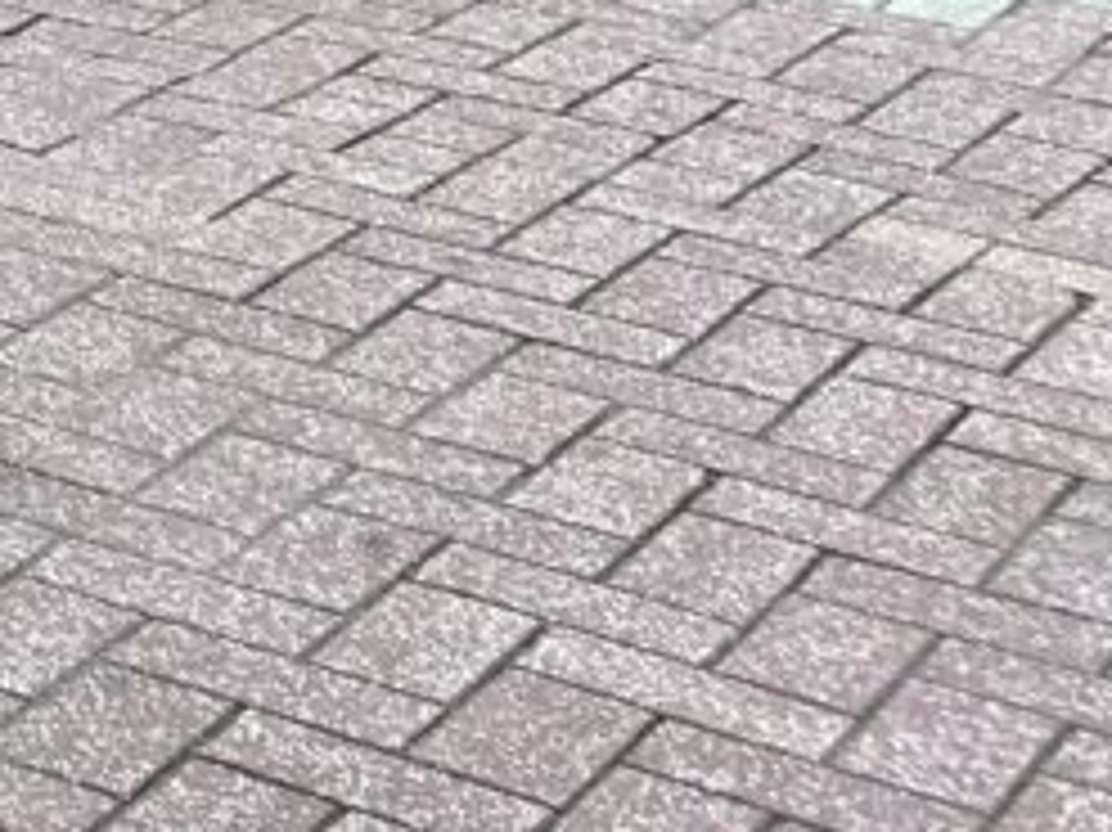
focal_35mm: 135
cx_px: -1738
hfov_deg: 11.5
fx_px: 4335
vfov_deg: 9.5
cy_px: -1318
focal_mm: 5.7
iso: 50
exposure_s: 1/310
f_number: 1.5
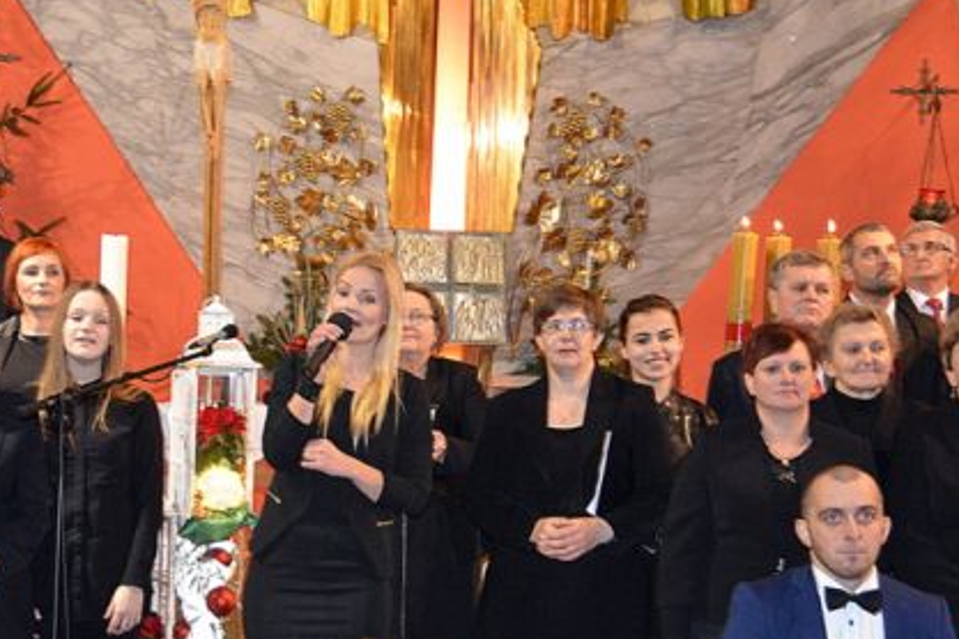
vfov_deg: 19.7
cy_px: 434
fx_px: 1838
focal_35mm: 69
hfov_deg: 29.2
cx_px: 420
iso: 2200
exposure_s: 1/60
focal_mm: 32
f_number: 4.2
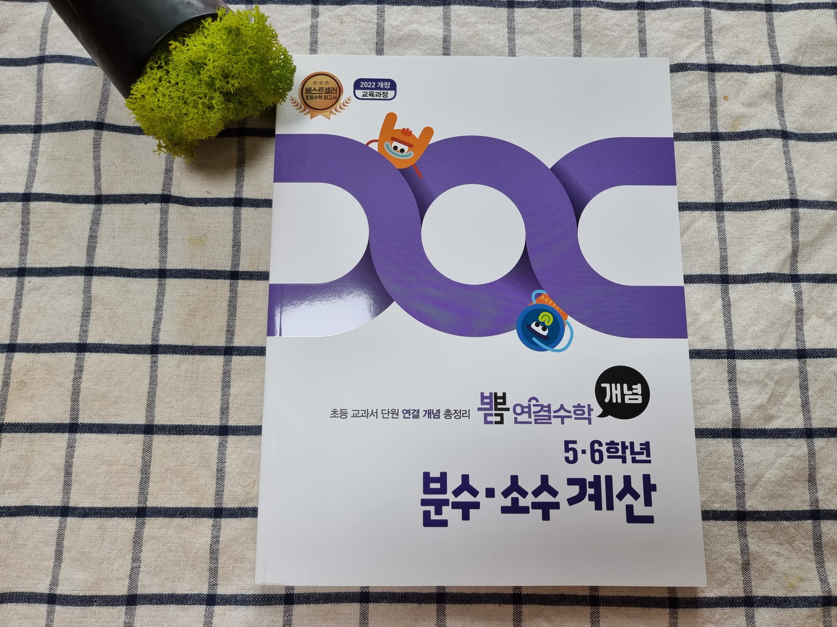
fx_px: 580
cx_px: 418
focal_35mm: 24
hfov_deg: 71.6
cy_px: 314
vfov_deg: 56.8
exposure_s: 1/120
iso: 50
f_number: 1.8
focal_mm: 6.7
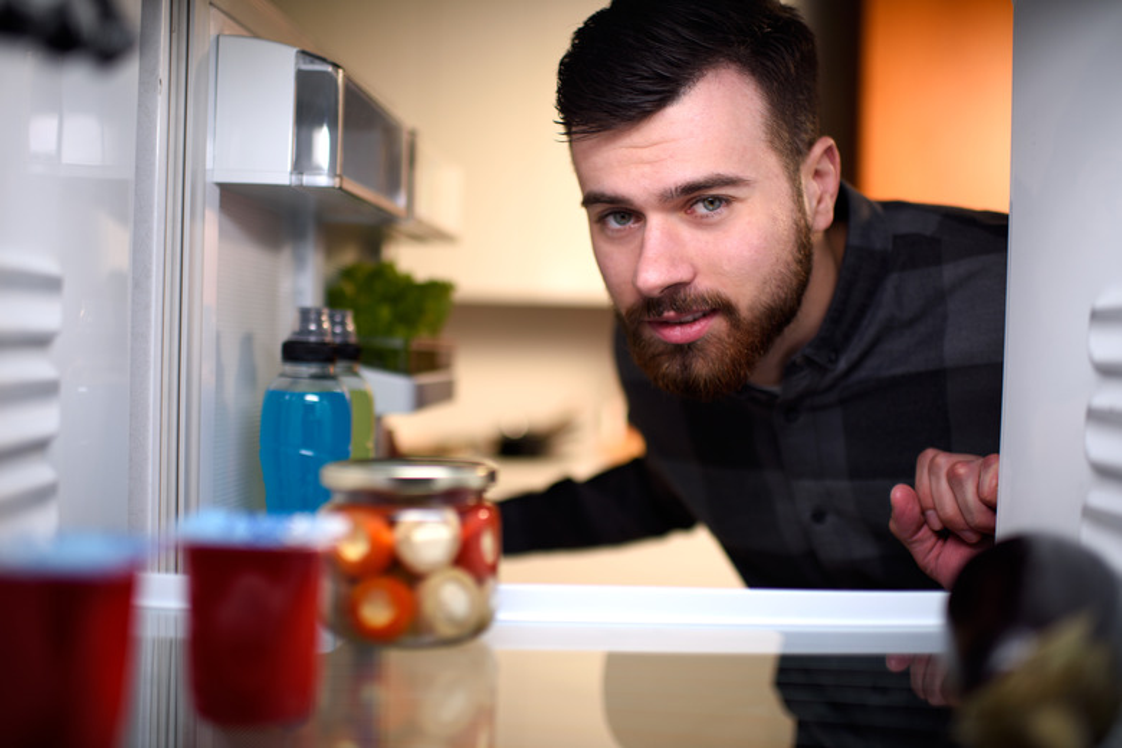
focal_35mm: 35
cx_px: 561
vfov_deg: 37.9
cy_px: 374
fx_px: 1091
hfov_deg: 54.4
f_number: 1.8
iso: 100
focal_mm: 35
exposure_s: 1/200
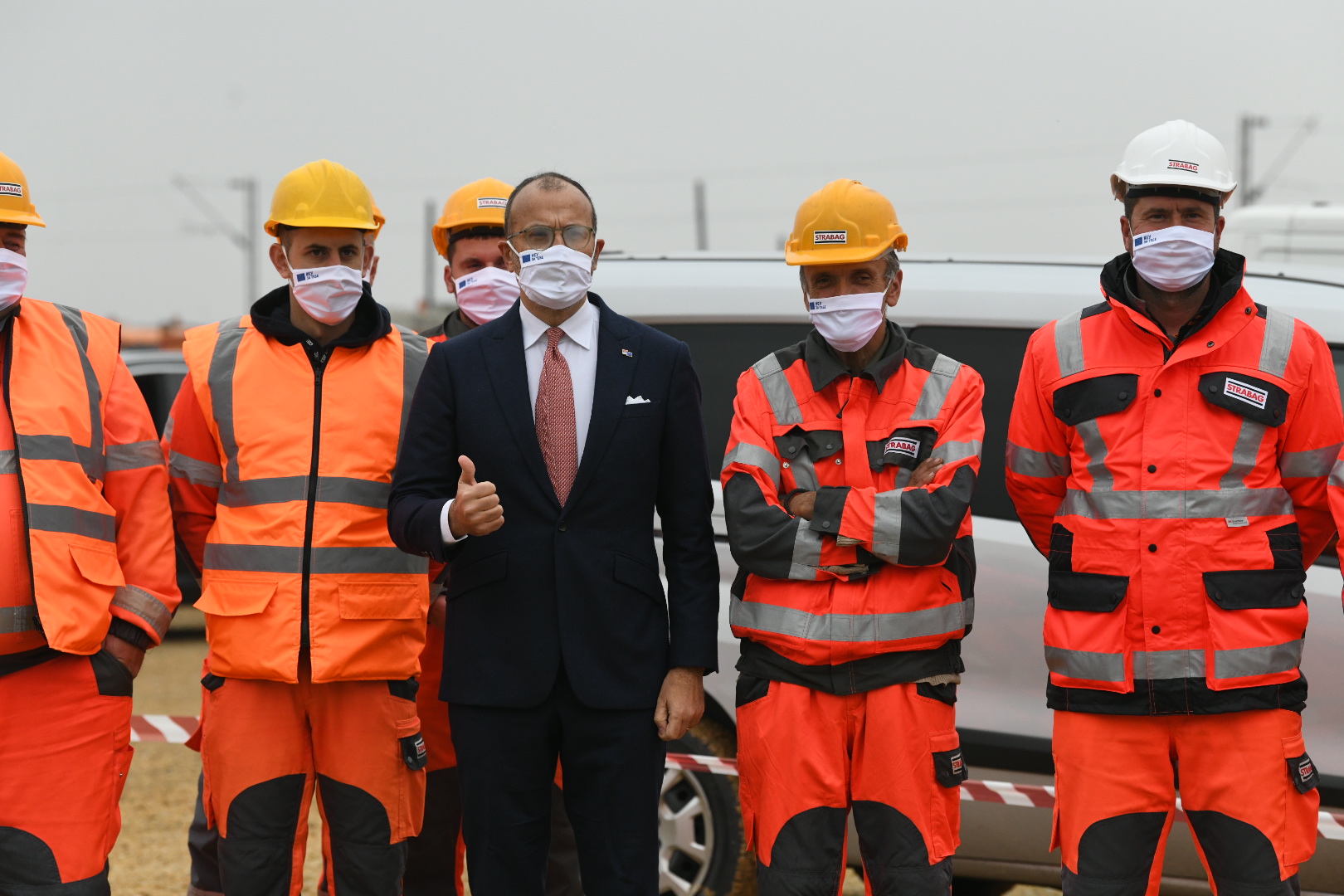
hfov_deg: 15.2
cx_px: 672
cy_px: 448
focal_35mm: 135
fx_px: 5040
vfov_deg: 10.2
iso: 1600
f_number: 5
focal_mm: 135
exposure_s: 1/6400
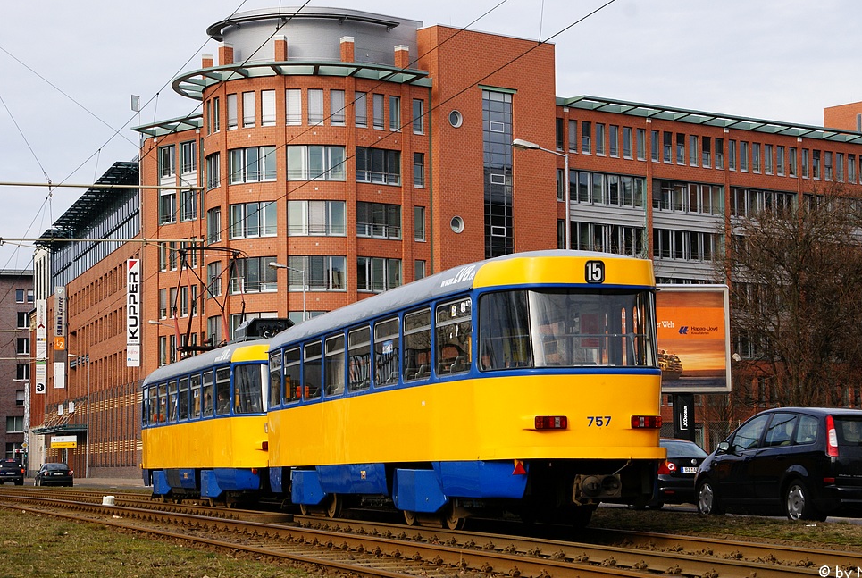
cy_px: 277
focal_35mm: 88
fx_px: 2099
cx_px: 450
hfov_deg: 23.2
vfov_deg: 15.7
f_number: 10
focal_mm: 55
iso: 400
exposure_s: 1/500
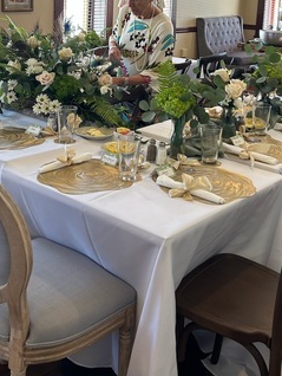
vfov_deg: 37.4
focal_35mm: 49
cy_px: 70
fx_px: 532
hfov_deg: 29.7
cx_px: 120
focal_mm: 5.7
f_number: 1.5
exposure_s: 1/60
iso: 80
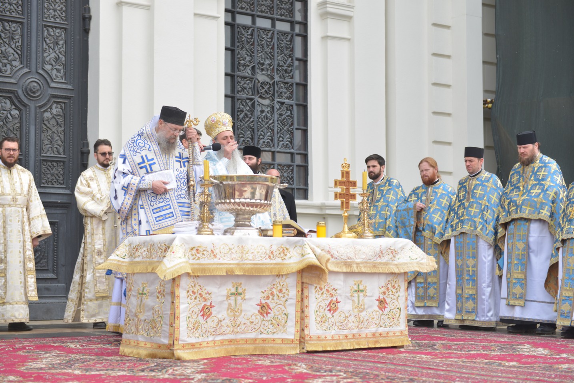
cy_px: 192
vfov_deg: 19.5
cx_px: 287
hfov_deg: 28.8
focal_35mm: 70
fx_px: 1117
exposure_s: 1/320
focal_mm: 70
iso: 200
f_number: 2.8
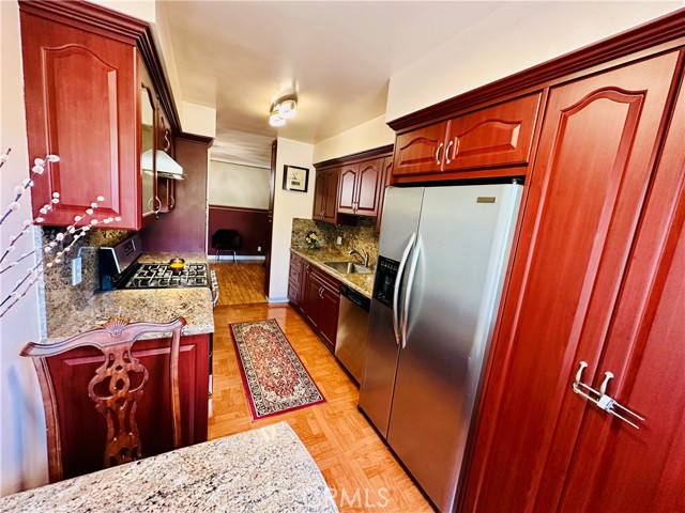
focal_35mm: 14
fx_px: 277
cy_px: 256
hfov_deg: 102.1
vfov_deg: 85.7
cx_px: 342
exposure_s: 1/60
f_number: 2.2
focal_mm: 2.22
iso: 400
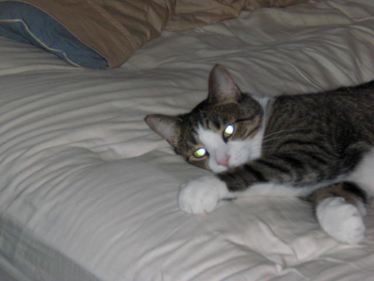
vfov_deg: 13.0
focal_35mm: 114
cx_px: 187
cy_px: 140
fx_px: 1232
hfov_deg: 17.3
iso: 200
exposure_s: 1/60
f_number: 5.9
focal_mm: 18.9
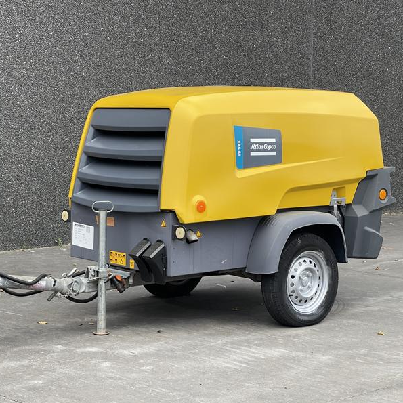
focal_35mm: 76
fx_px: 1001
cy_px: 203
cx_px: 145
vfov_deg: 22.8
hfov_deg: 22.7
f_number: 2.2
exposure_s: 1/99
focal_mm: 7.5
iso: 50
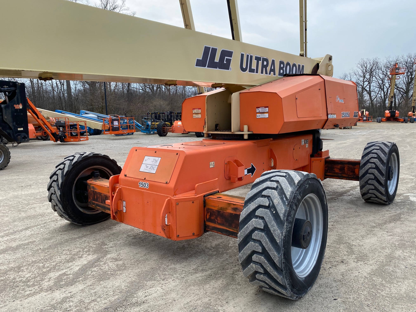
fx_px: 312
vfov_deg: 53.1
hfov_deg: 67.3
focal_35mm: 26
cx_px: 208
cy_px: 156
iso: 32
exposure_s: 1/1302
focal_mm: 4.25
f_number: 1.8
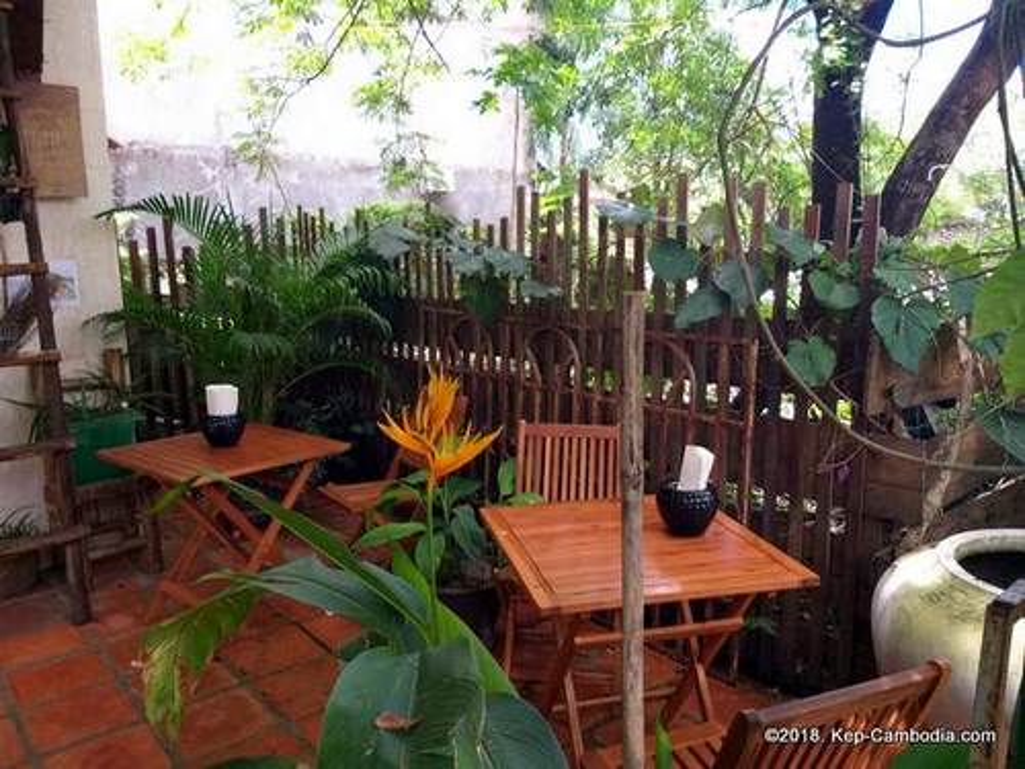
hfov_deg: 67.3
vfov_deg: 53.1
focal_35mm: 26
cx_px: 512
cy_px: 384
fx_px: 770
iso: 40
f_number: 1.7
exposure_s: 1/100
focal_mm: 3.93
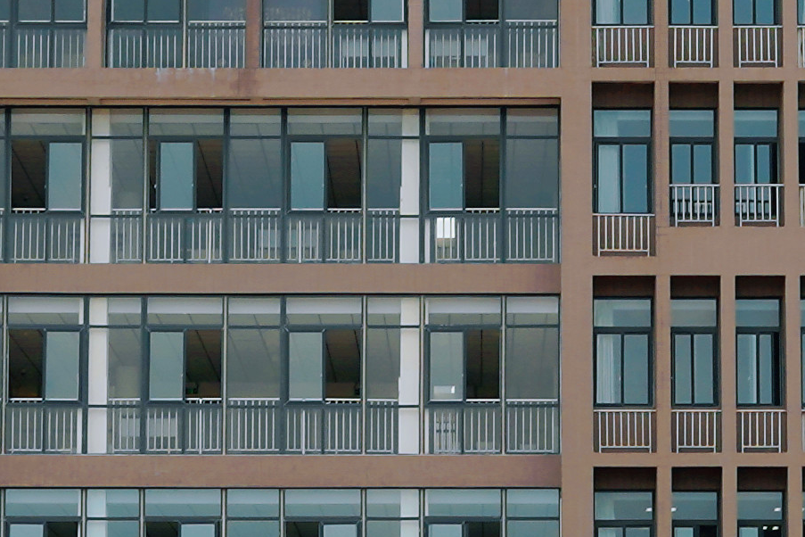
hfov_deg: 11.2
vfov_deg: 7.5
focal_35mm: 183
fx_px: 4092
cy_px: 362
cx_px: 463
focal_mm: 28
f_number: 6.3
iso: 100
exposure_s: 1/125
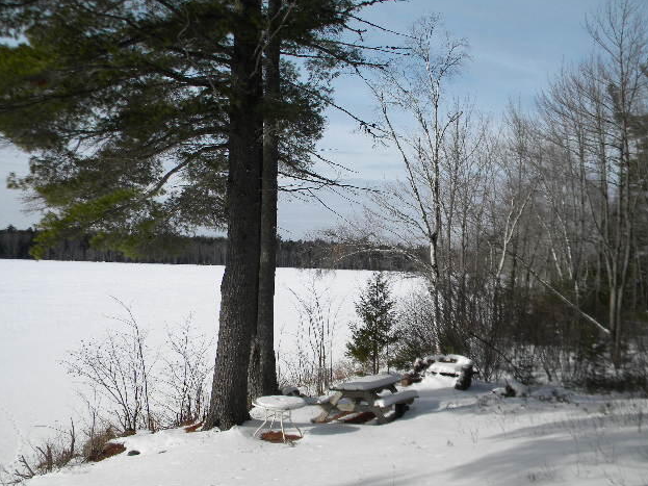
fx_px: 692
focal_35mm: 37
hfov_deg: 50.1
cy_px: 246
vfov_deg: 38.7
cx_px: 330
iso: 80
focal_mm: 6.4
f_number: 7.4
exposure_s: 1/317
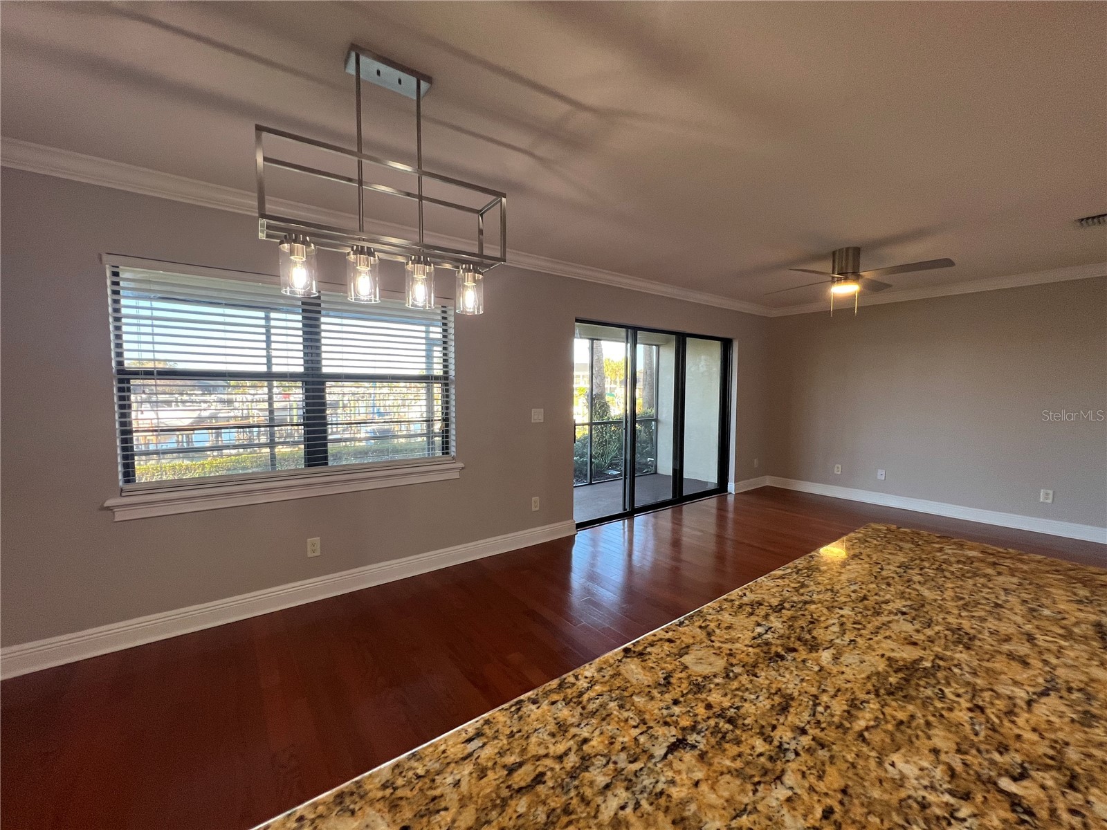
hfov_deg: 106.2
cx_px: 554
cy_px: 415
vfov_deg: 89.9
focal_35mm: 13
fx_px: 416
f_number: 1.8
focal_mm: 1.57
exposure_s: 1/120
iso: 100
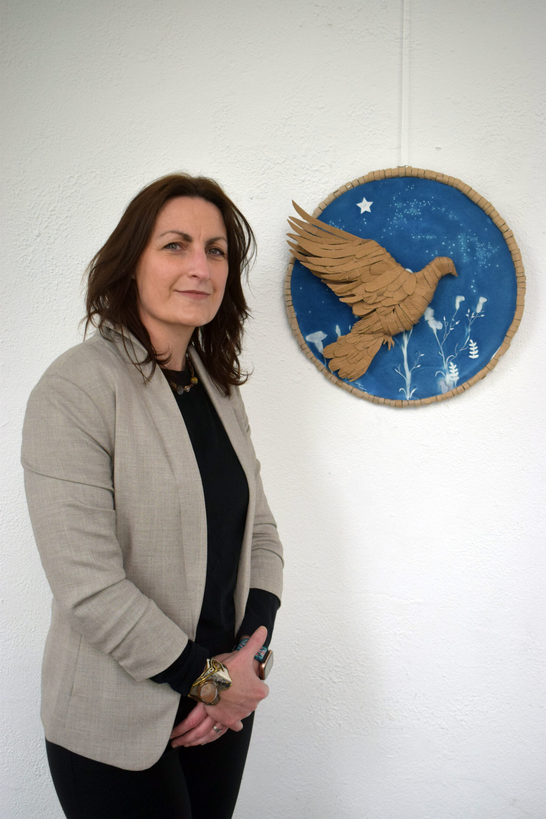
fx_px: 1024
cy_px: 410
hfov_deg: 29.9
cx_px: 273
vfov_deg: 43.6
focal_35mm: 45
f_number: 4.5
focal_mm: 30
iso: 400
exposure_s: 1/80
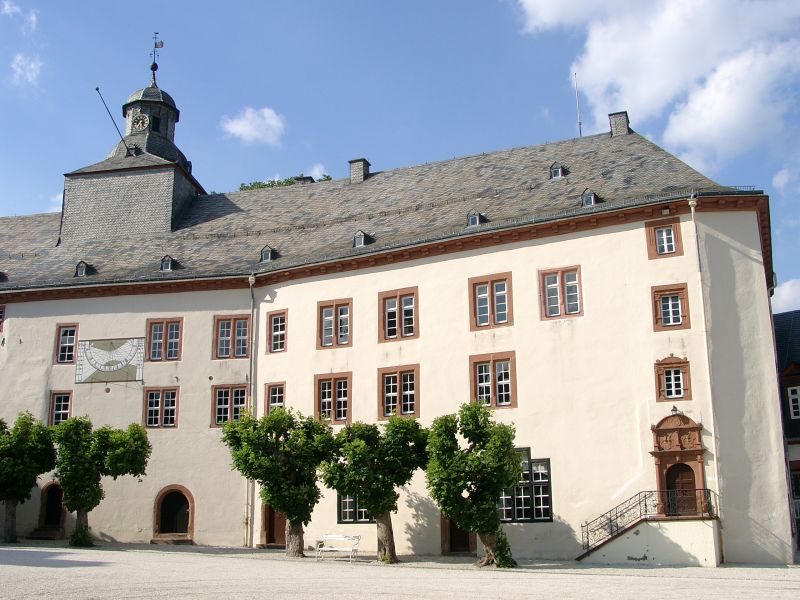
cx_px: 400
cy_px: 300
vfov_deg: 41.8
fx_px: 786
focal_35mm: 34
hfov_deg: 54.0
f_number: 4
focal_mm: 7.13
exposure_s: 1/749
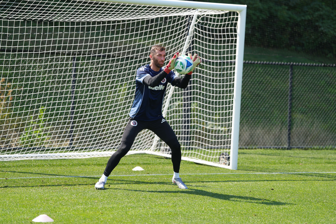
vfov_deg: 11.4
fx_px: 1120
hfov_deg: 17.1
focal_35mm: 120
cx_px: 168
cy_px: 112
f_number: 2.8
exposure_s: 1/1250
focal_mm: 120
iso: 200
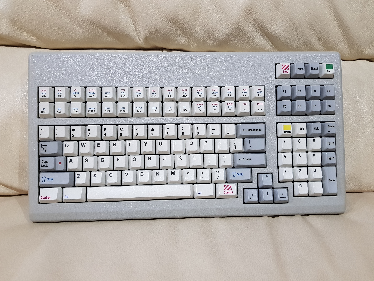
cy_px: 140
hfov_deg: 67.3
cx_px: 187
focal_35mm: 26
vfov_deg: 53.1
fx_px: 281
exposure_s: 1/13
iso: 200
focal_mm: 4.3
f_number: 1.7
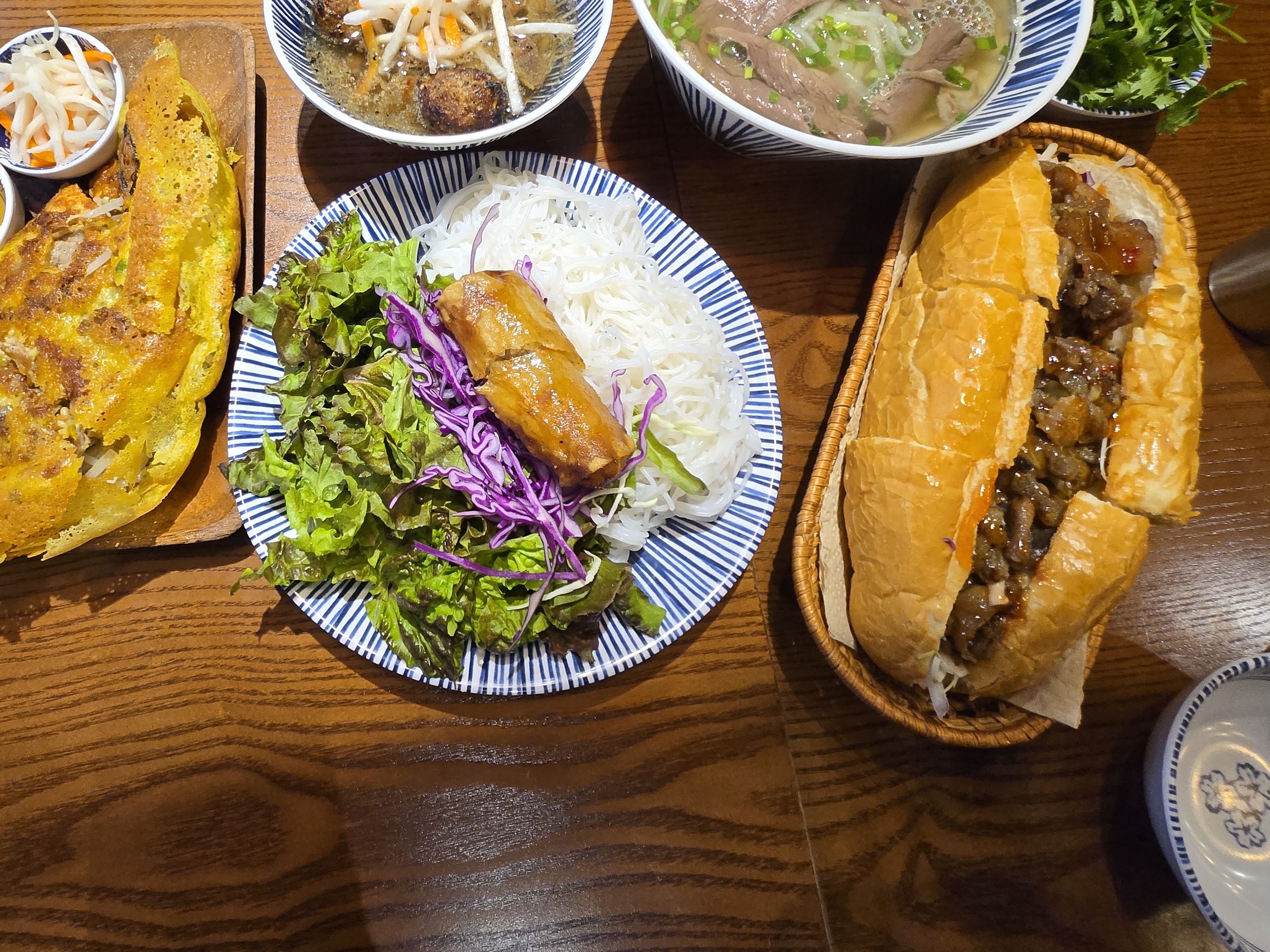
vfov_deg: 66.4
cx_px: 458
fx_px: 697
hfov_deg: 82.6
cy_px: 300
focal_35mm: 19
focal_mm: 1.7
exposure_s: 1/60
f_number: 2.2
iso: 100
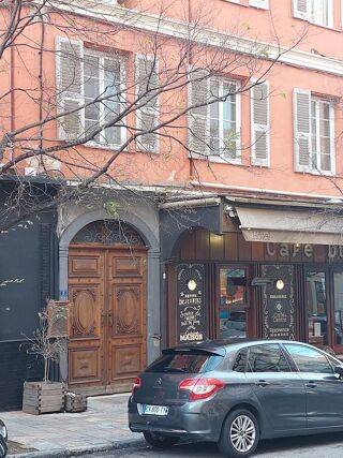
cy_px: 229
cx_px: 172
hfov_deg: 56.8
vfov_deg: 71.6
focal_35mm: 24
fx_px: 317
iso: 50
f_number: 1.8
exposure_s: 1/50
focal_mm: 5.23
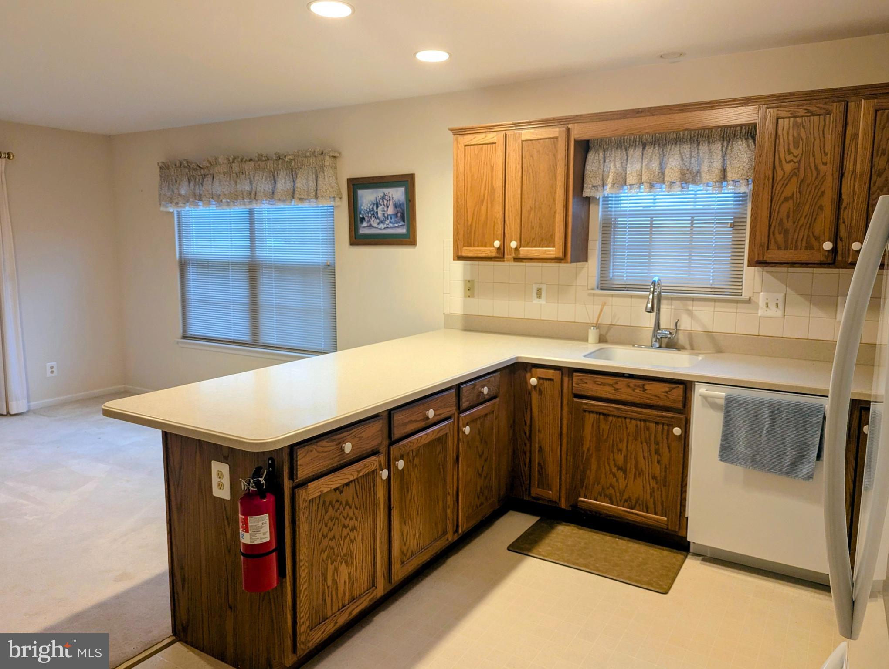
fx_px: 617
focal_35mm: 24
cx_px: 444
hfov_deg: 71.5
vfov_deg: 56.9
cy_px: 334
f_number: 1.85
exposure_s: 1/120
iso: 498
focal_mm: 6.81
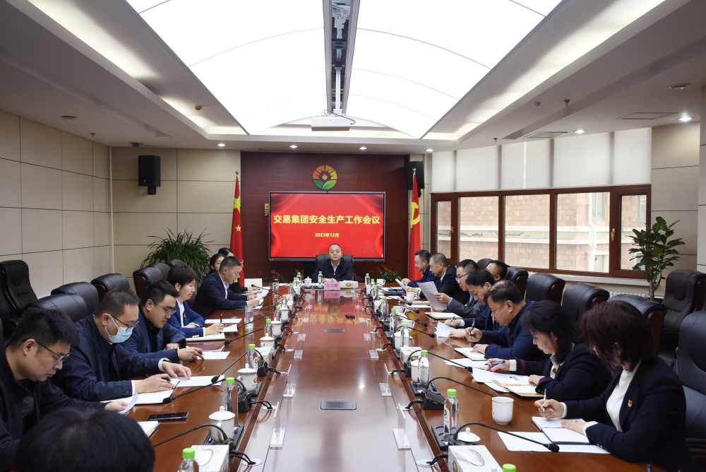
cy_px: 236
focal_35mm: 33
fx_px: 648
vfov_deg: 40.0
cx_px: 353
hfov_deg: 57.2
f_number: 5.6
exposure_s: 1/125
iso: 800
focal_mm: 22
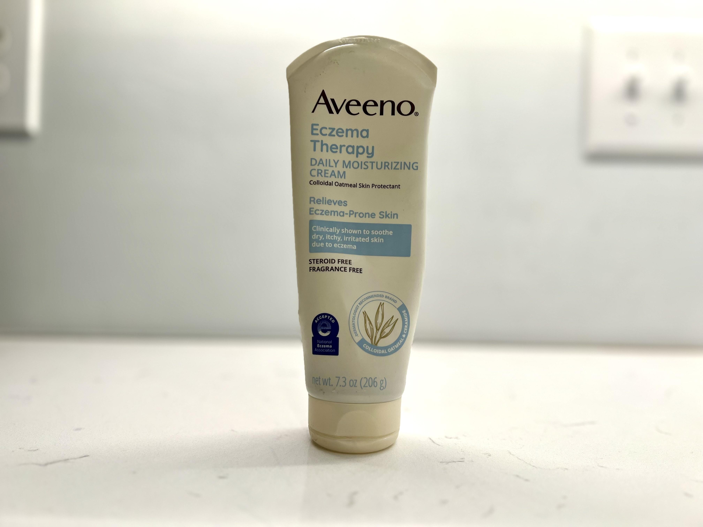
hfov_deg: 67.3
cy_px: 264
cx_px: 352
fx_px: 528
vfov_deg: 53.1
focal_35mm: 26
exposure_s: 1/120
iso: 64
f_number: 1.5
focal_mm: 5.7
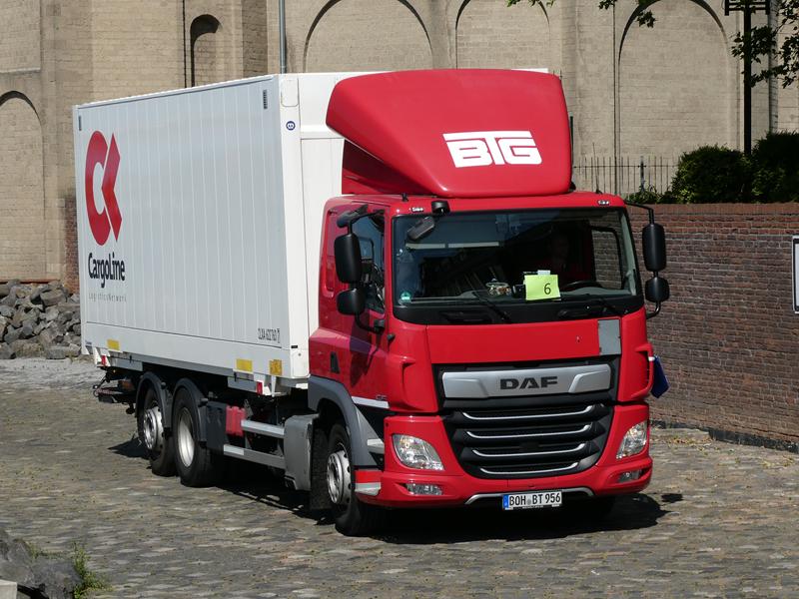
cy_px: 300
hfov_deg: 15.9
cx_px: 400
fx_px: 2862
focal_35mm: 124
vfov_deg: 12.0
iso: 80
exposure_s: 1/640
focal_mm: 22.3
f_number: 5.2
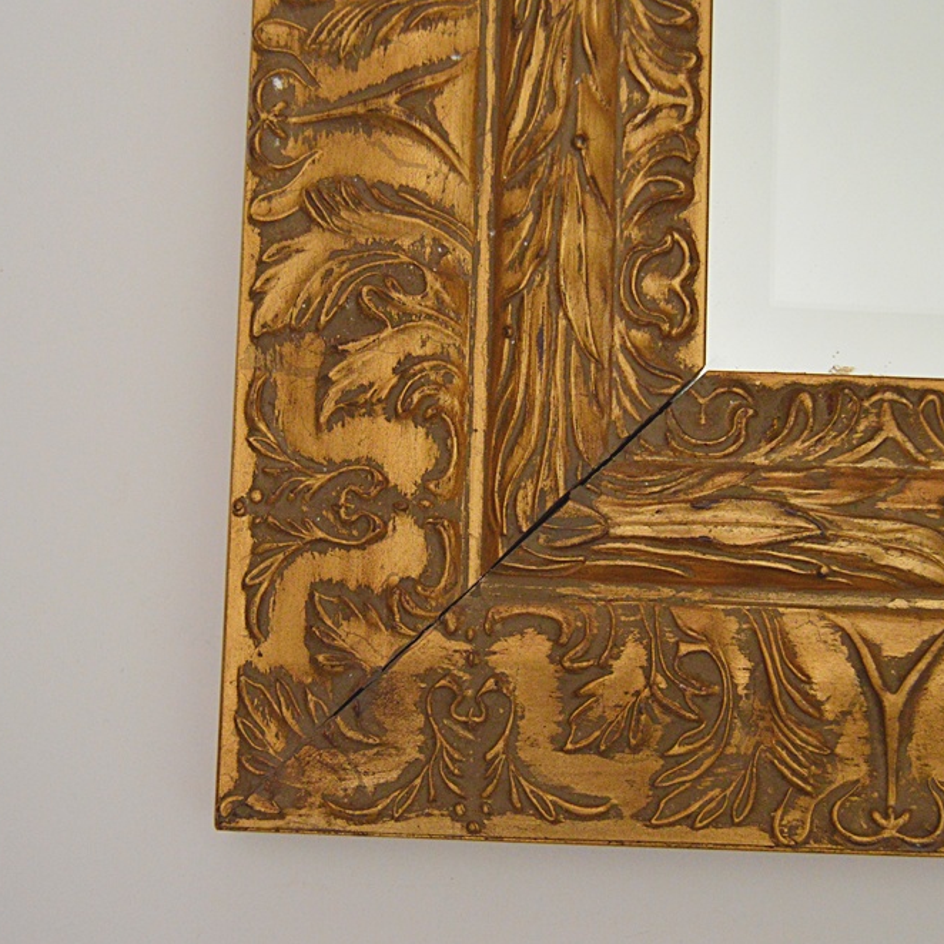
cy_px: 473
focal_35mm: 60
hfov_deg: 28.8
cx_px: 466
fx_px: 1840
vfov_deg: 28.8
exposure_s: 1/60
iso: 2500
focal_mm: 31
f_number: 4.2
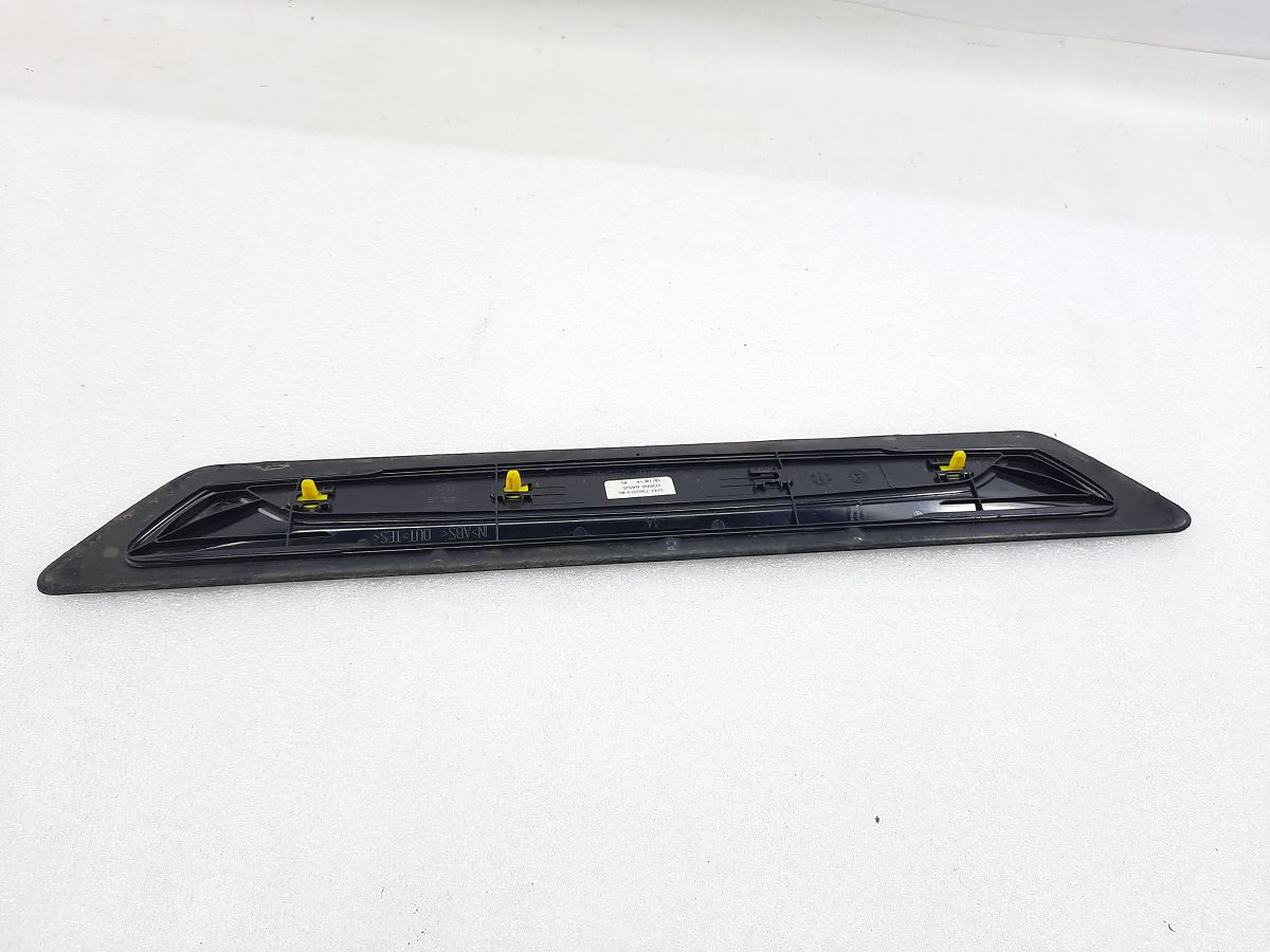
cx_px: 635
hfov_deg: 69.4
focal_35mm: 25
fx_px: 917
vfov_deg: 54.9
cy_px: 476
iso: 50
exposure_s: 1/50
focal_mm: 4.6
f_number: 2
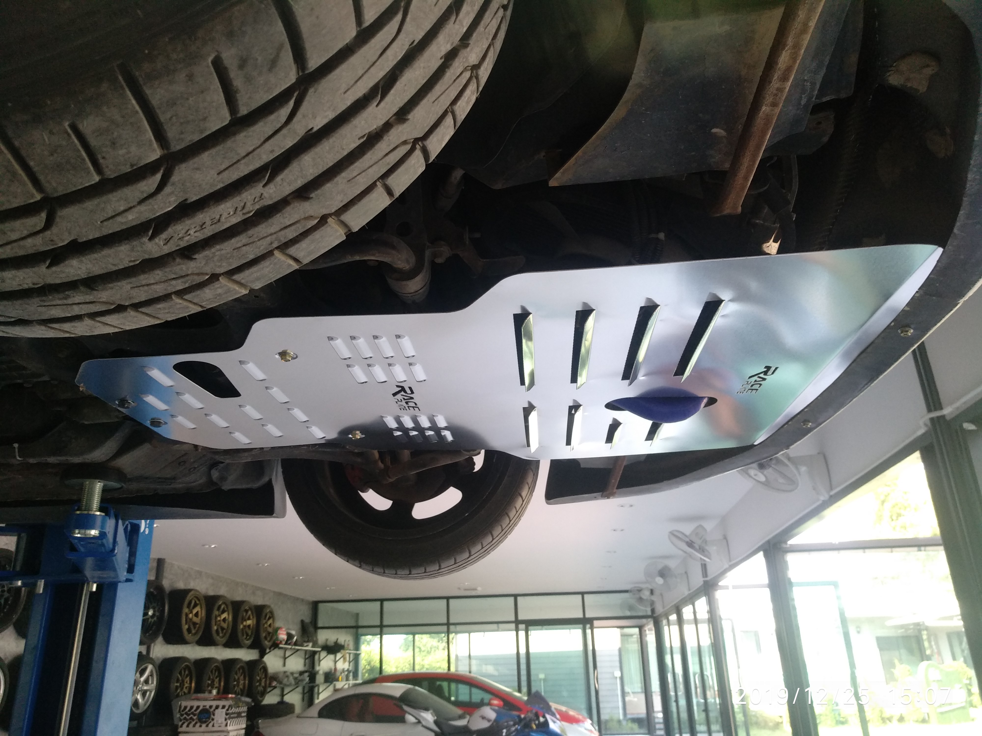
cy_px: 368
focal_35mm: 22
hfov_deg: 76.4
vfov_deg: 61.1
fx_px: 624
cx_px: 491
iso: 250
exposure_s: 1/100
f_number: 2.2
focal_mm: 3.81
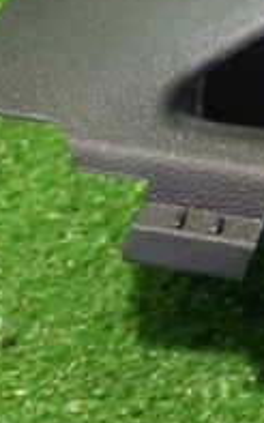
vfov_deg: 17.9
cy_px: 107
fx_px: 1336
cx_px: 560
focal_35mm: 116
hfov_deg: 10.2
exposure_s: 1/15
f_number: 2.5
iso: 1000
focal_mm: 6.37
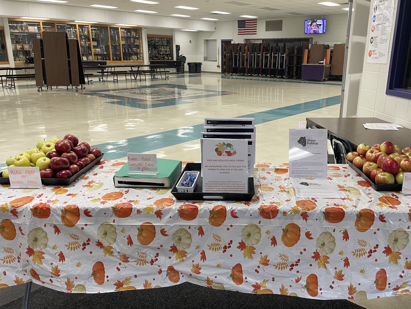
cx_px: 236
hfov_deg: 59.7
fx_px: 356
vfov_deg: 46.8
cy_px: 165
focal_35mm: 30
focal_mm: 4.2
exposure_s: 1/60
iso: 80
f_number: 1.6
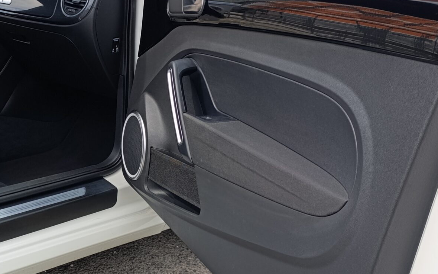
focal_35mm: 53
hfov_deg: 35.9
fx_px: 633
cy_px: 139
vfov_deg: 24.4
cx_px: 45
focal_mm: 6.14
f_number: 1.6
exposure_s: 1/204
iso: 50
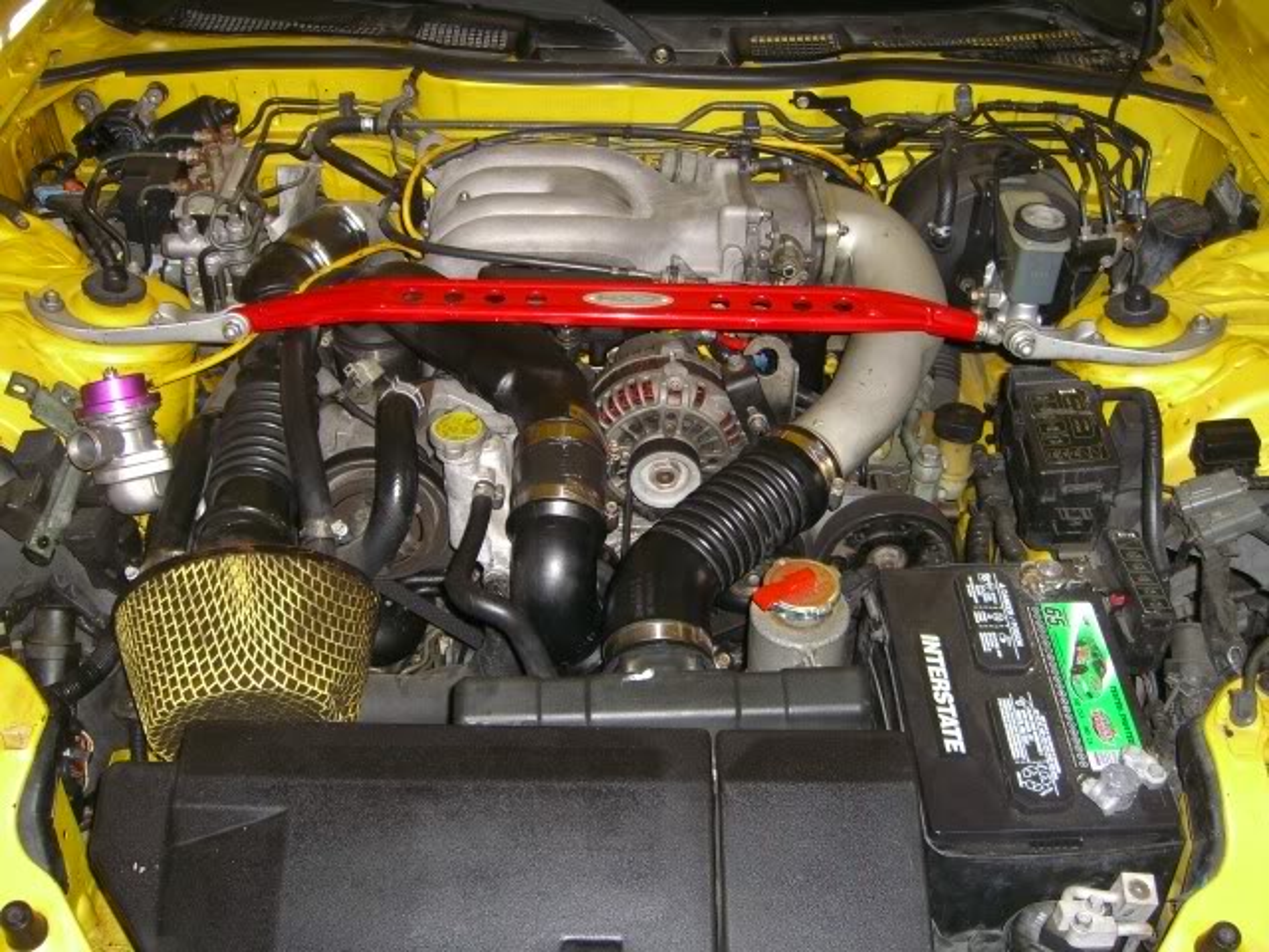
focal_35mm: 38
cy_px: 476
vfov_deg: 37.7
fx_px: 1393
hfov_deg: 49.0
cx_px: 634
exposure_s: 1/60
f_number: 2.8
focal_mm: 7.9
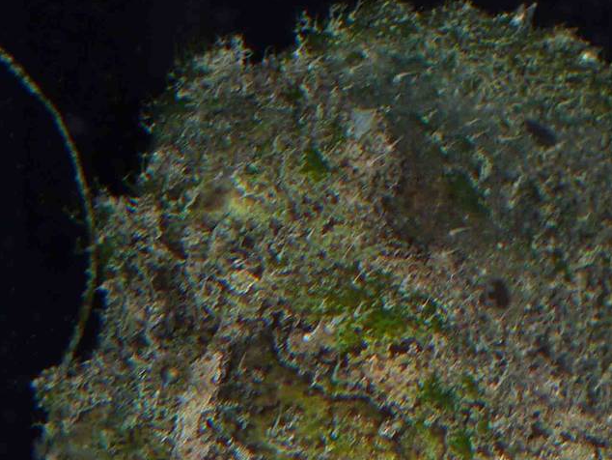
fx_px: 2989
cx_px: 308
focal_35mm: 169
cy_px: 406
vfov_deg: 8.8
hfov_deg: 11.7
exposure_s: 1/30
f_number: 4.1
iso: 100
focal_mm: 11
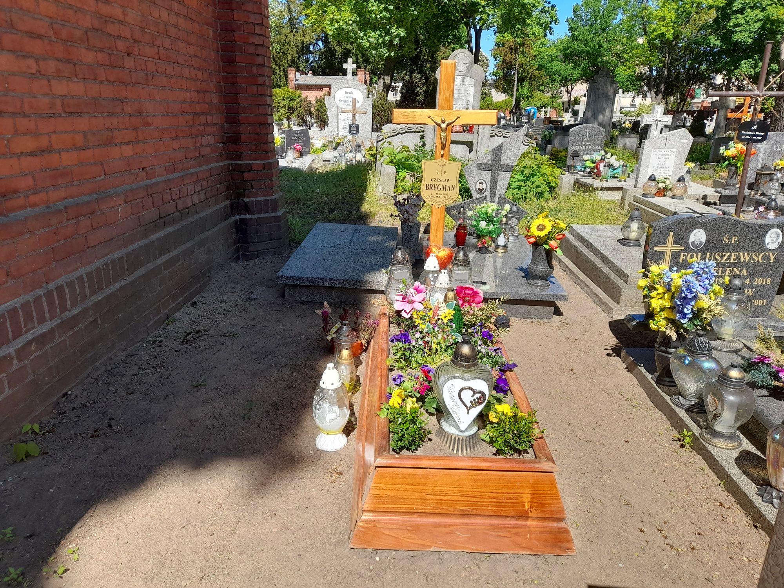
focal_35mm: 25
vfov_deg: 54.9
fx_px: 566
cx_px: 392
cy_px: 294
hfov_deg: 69.4
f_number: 2
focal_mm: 4.6
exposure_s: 1/389
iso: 20
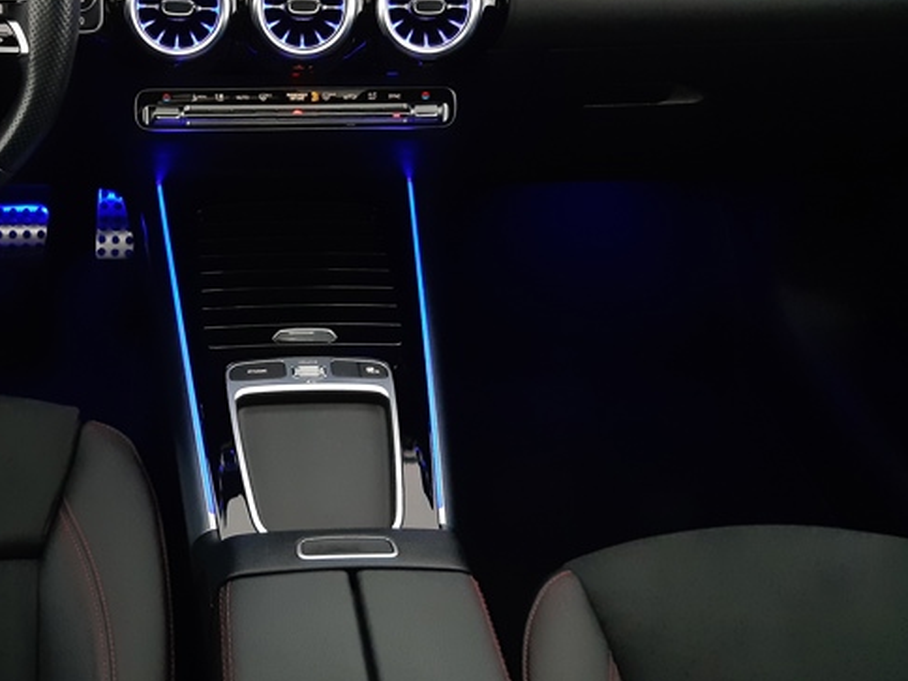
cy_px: 204
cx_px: 253
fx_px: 1128
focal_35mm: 43
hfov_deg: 42.8
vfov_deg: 33.2
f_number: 1.7
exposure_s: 1/25
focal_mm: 3.92
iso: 500
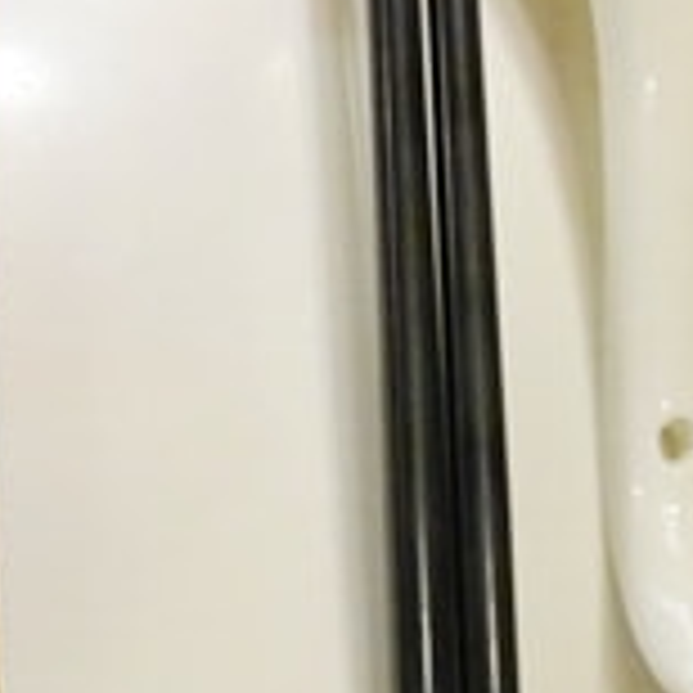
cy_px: 288
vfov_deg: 14.3
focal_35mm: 122
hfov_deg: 13.3
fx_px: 2763
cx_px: -432
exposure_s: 1/50
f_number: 3.9
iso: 3200
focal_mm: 16
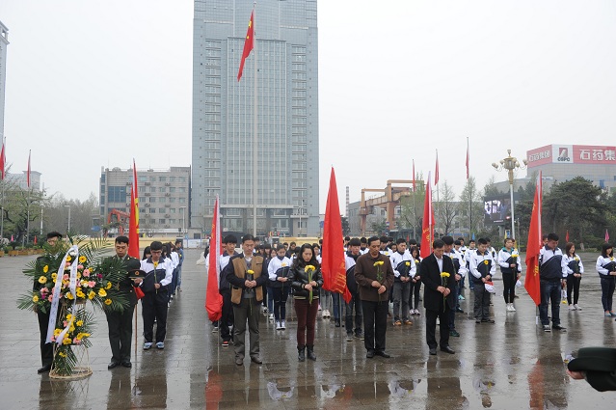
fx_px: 496
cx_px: 308
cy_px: 205
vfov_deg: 44.9
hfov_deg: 63.7
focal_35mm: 29
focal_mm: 29
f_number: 6.3
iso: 320
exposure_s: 1/160
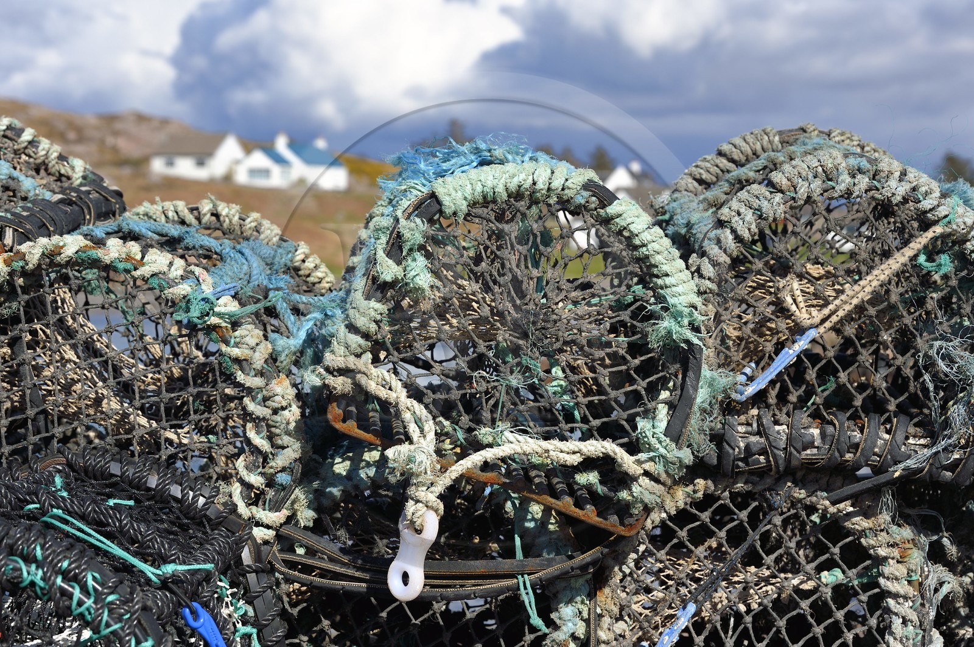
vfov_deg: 14.8
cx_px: 487
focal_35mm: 92
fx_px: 2487
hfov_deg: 22.2
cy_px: 324
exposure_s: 1/500
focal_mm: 92
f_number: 9
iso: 200
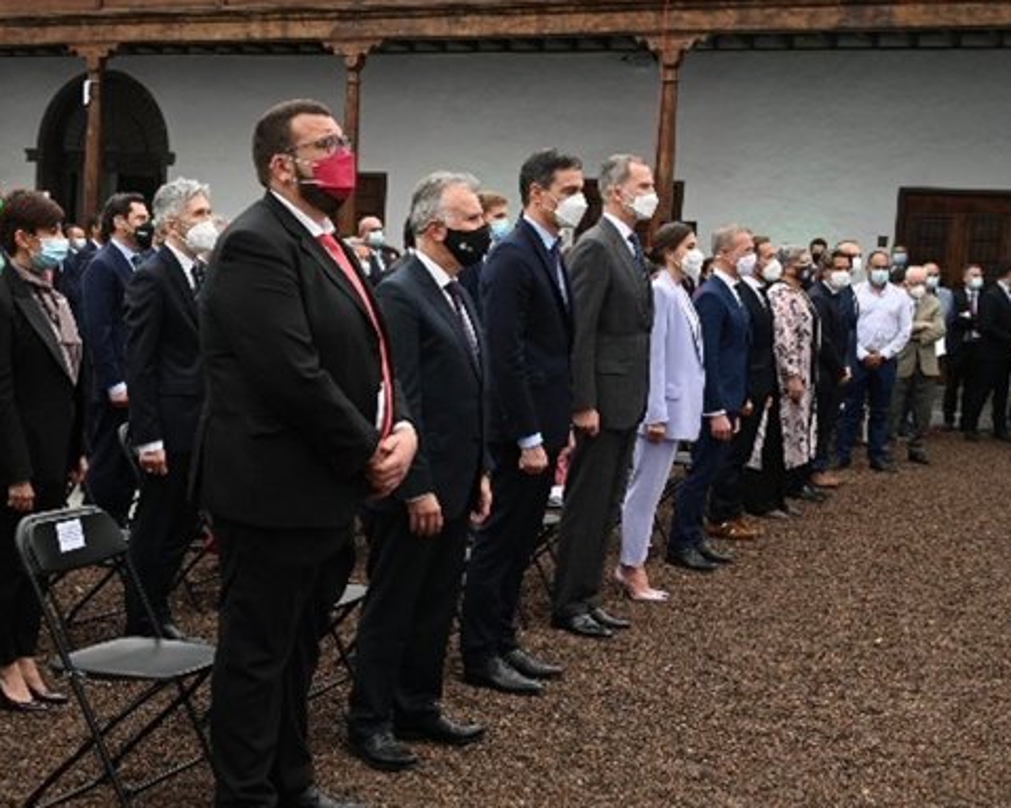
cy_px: 395
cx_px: 317
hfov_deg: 36.9
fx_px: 1496
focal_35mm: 50
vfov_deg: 30.2
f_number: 5
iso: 800
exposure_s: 1/640
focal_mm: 37
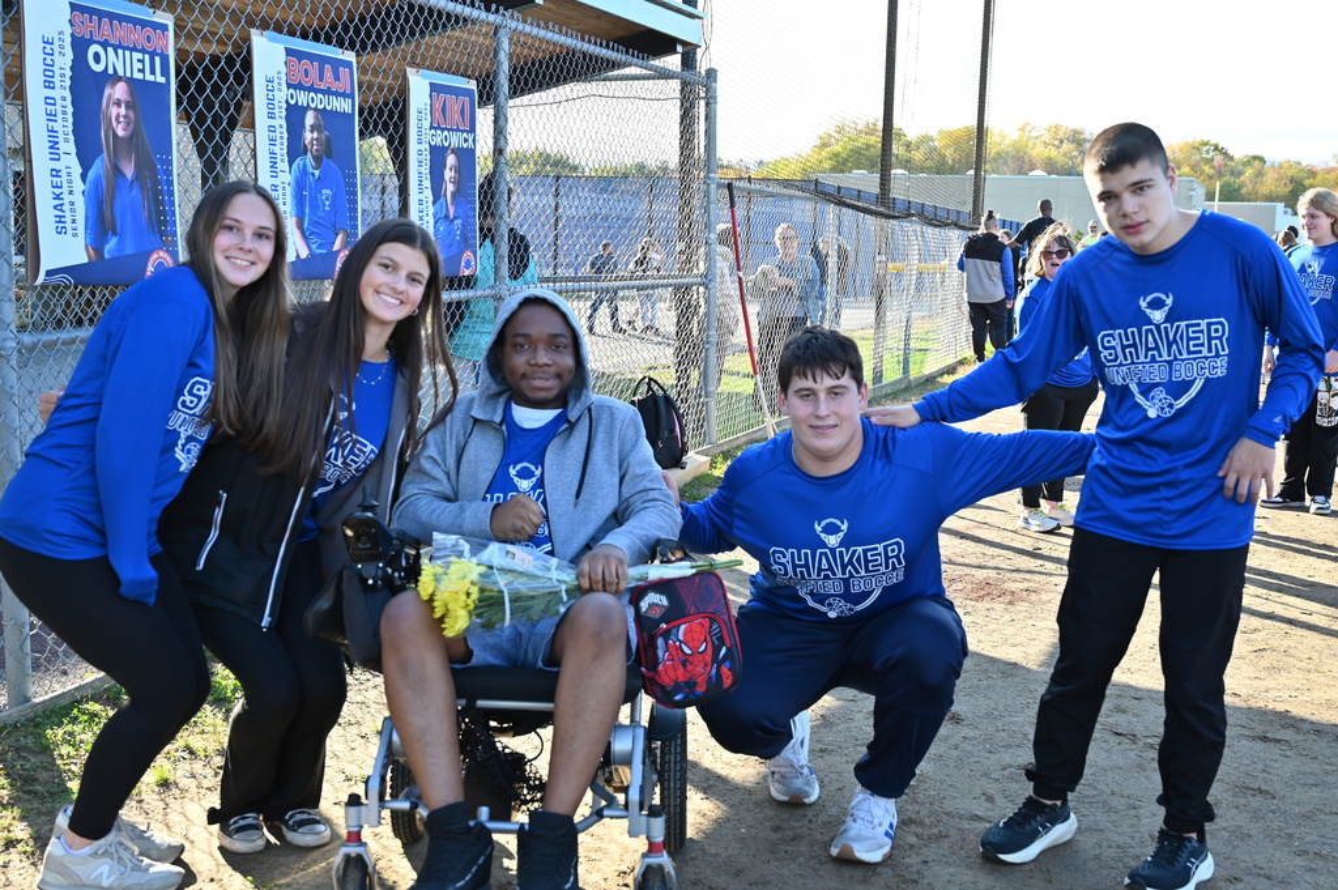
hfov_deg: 46.4
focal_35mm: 42
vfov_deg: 31.8
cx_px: 669
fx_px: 1560
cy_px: 445
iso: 200
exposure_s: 1/250
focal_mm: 42
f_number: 5
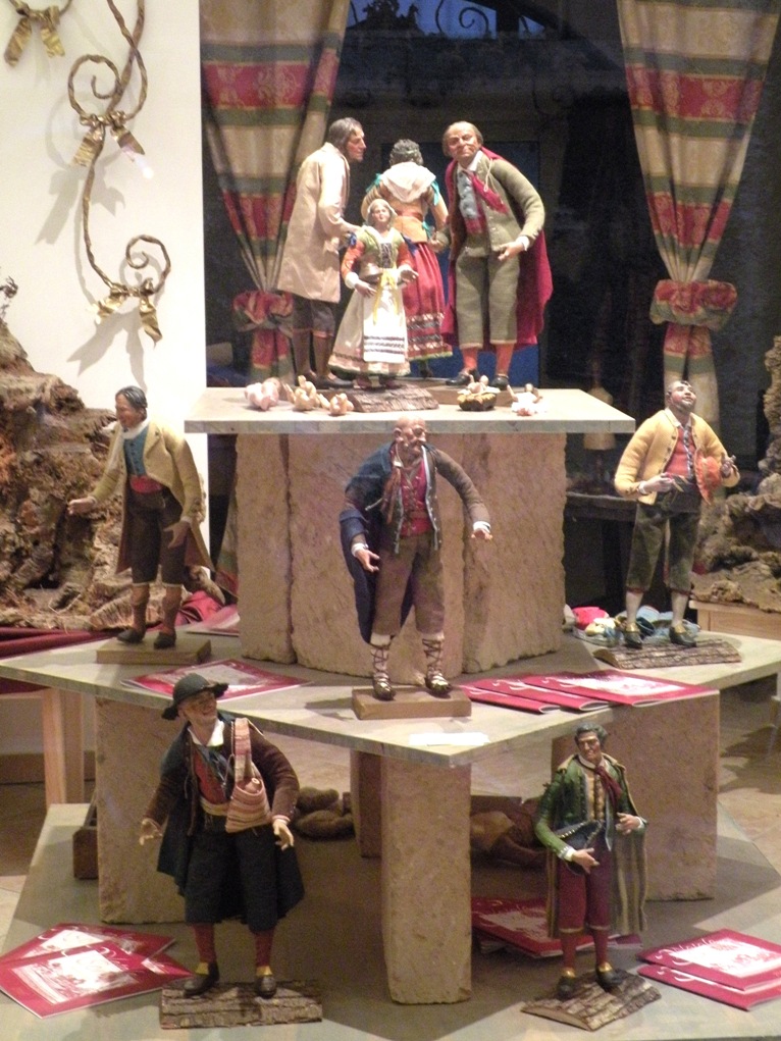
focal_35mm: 67
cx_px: 390
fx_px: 2015
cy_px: 520
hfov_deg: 21.9
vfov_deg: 29.0
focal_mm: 11.9
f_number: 3.5
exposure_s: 1/8
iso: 505
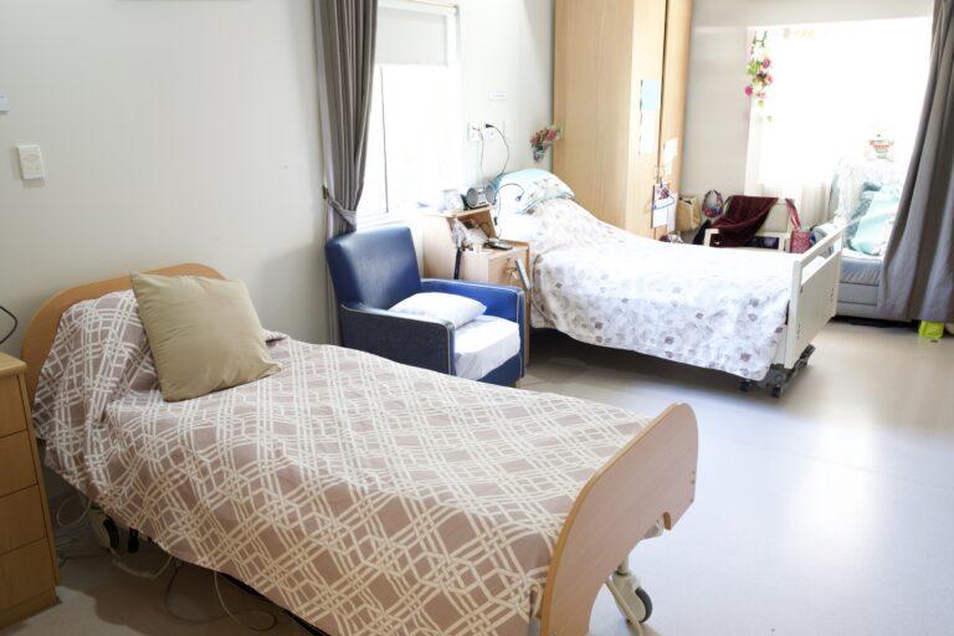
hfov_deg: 61.8
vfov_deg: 43.5
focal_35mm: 30
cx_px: 477
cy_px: 318
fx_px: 798
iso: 100
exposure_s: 2
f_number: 8
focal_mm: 30.1
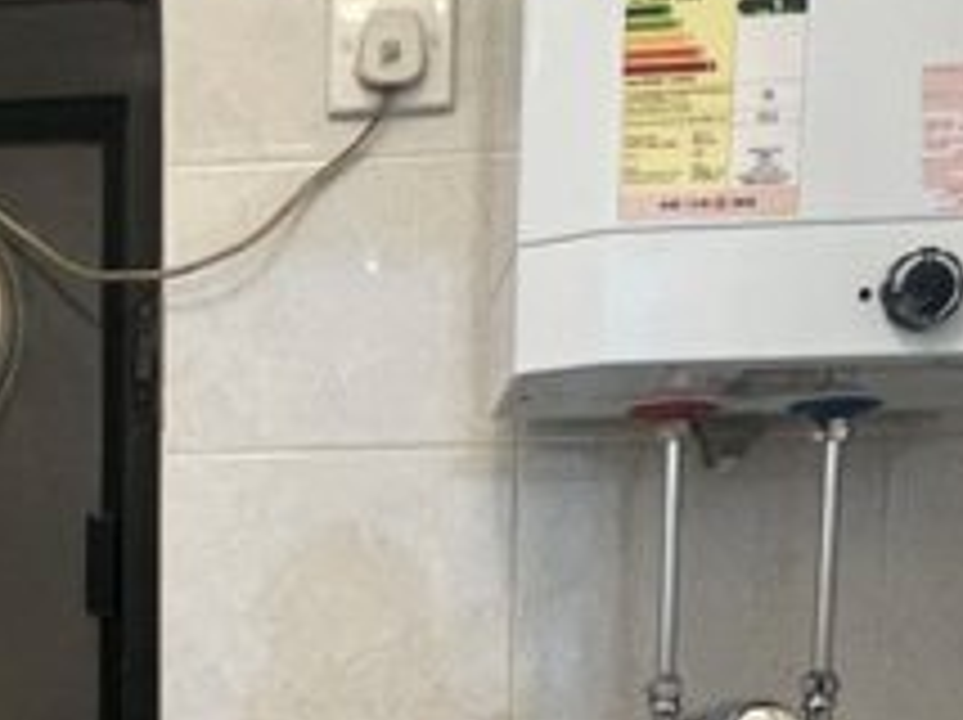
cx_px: -50
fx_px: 2029
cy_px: 1022
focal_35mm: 73
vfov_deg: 18.3
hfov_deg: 25.1
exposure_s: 1/50
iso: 320
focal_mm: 1.57
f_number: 1.8
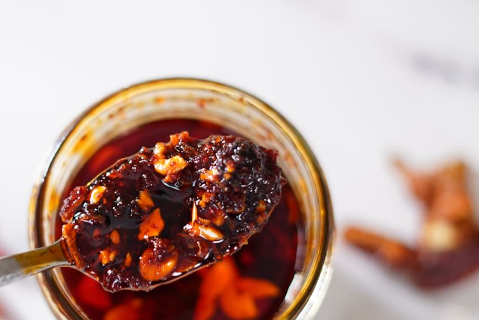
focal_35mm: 71
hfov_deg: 28.3
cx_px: 176
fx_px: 945
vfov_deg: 19.1
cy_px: 218
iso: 320
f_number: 2
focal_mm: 50
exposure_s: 1/100
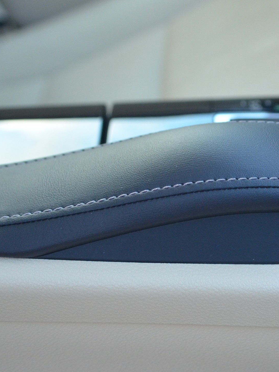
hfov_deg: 22.1
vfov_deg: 29.8
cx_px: 243
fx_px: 698
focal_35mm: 65
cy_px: 168
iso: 1600
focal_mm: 26
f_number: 2.8
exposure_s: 1/160
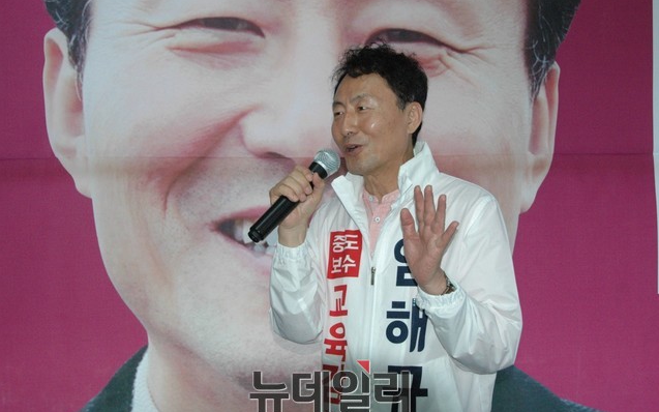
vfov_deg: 27.1
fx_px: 853
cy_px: 197
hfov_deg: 42.2
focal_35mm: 48
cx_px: 330
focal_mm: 31
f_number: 5.6
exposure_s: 1/320
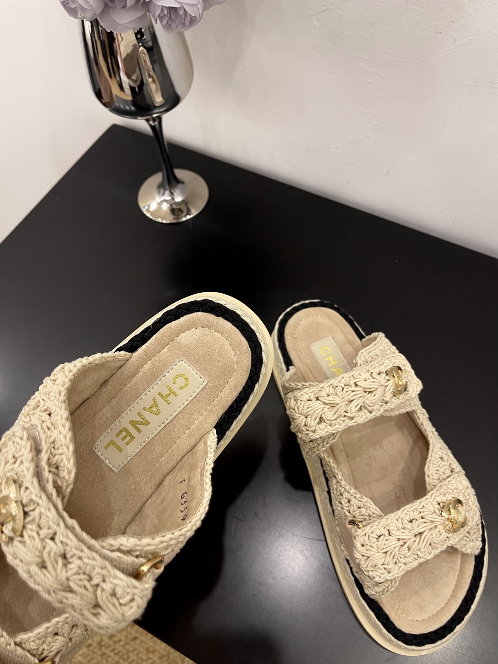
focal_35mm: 26
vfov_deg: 67.3
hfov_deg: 53.1
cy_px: 332
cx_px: 249
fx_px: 499
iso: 160
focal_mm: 5.1
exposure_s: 1/50
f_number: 1.6
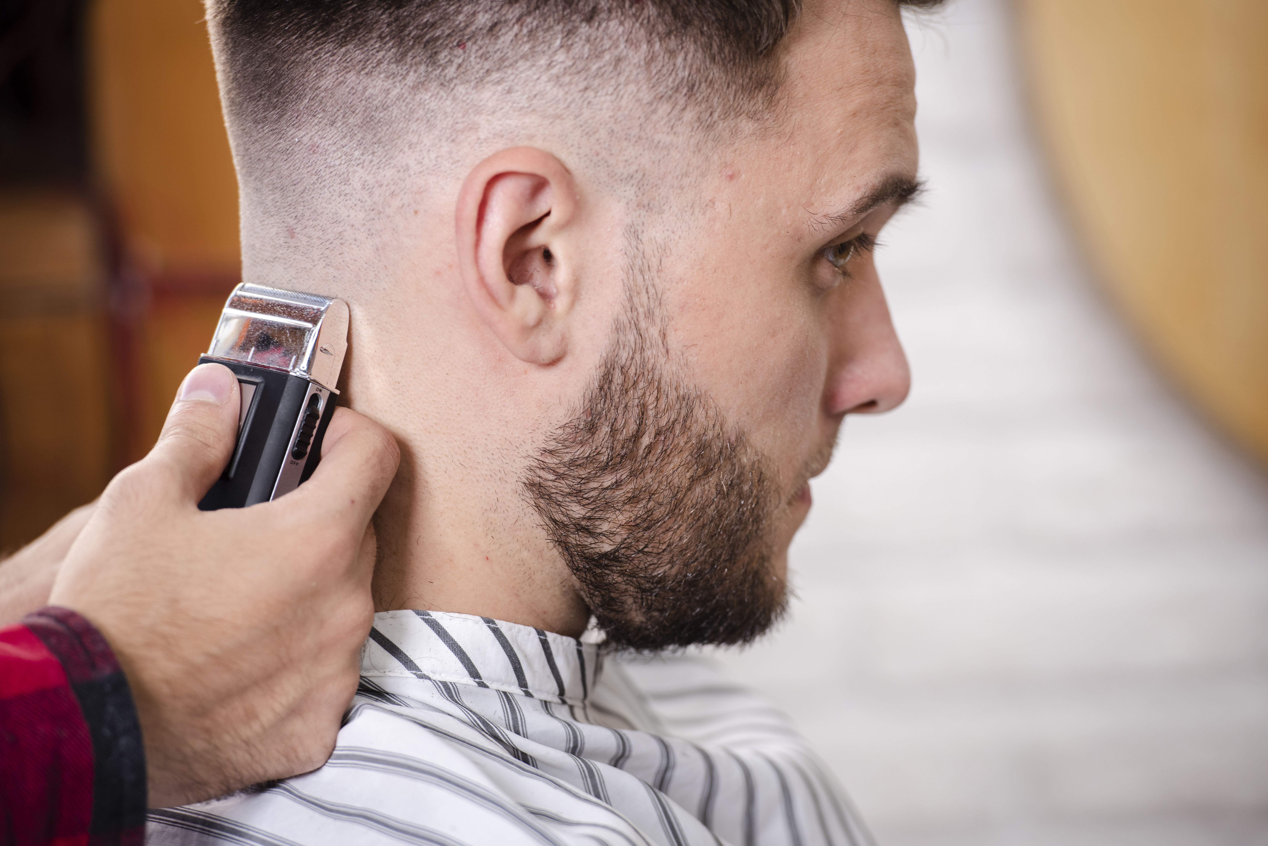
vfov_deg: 6.9
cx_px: 634
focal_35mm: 200
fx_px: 7046
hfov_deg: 10.3
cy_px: 423
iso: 320
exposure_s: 1/125
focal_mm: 200
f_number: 4.5
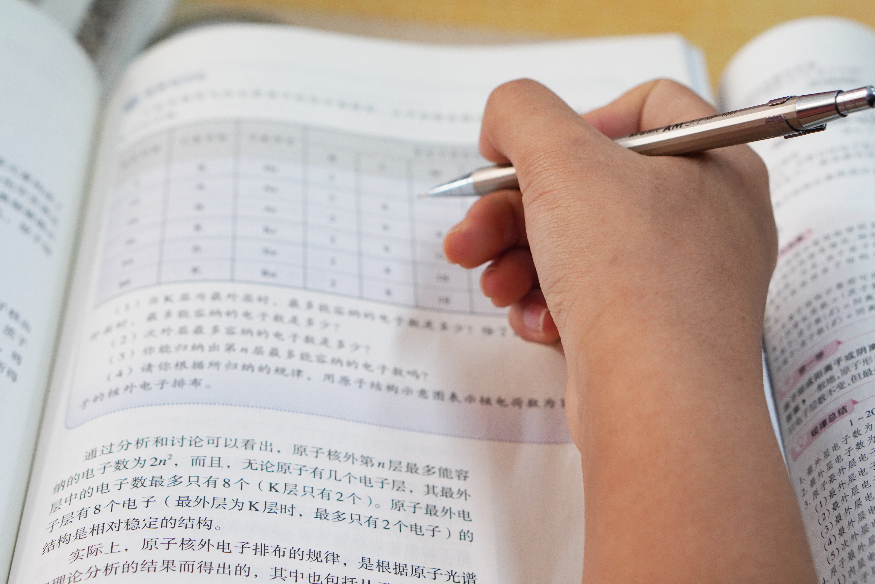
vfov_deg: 18.2
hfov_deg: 27.0
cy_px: 292
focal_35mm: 75
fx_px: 1823
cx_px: 438
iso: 800
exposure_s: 1/160
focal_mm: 50
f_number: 4
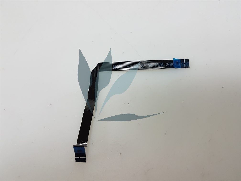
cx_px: 120
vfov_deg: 53.1
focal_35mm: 26
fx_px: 181
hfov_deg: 67.3
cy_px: 90
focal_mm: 4.2
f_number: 1.7
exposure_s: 1/100
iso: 50
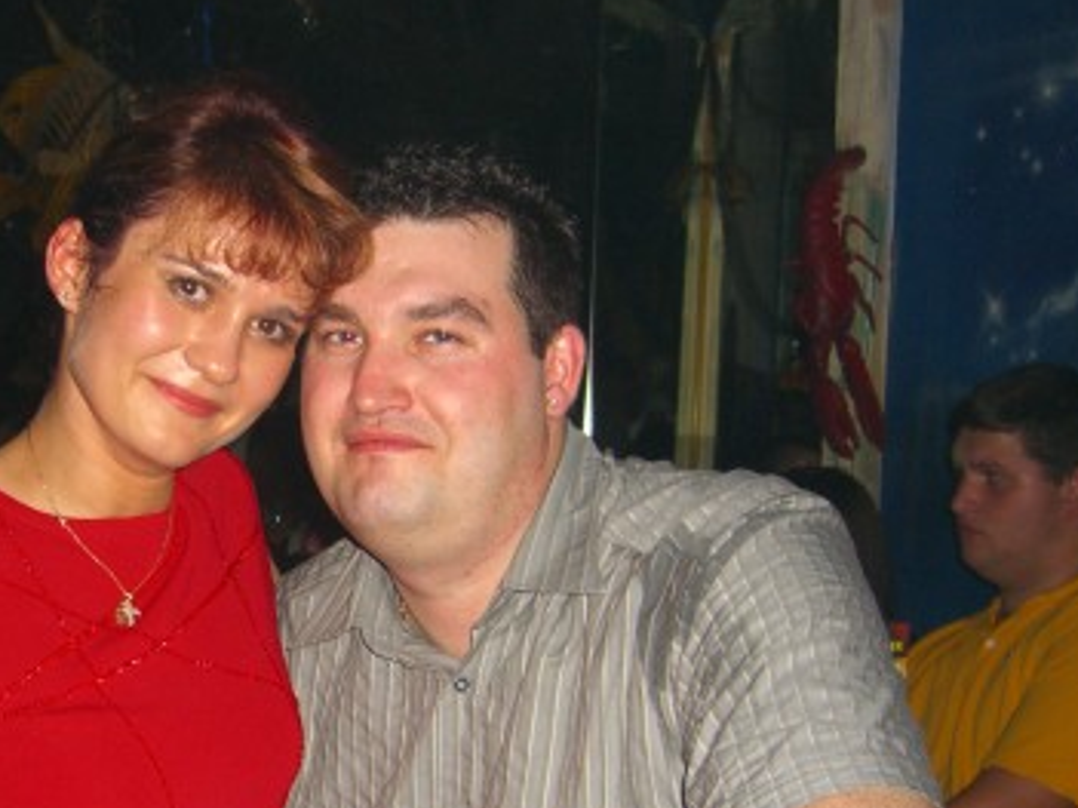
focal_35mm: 65
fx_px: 2024
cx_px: 227
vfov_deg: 22.4
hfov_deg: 29.2
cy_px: 611
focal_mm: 7.9
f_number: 2.8
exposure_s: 1/60
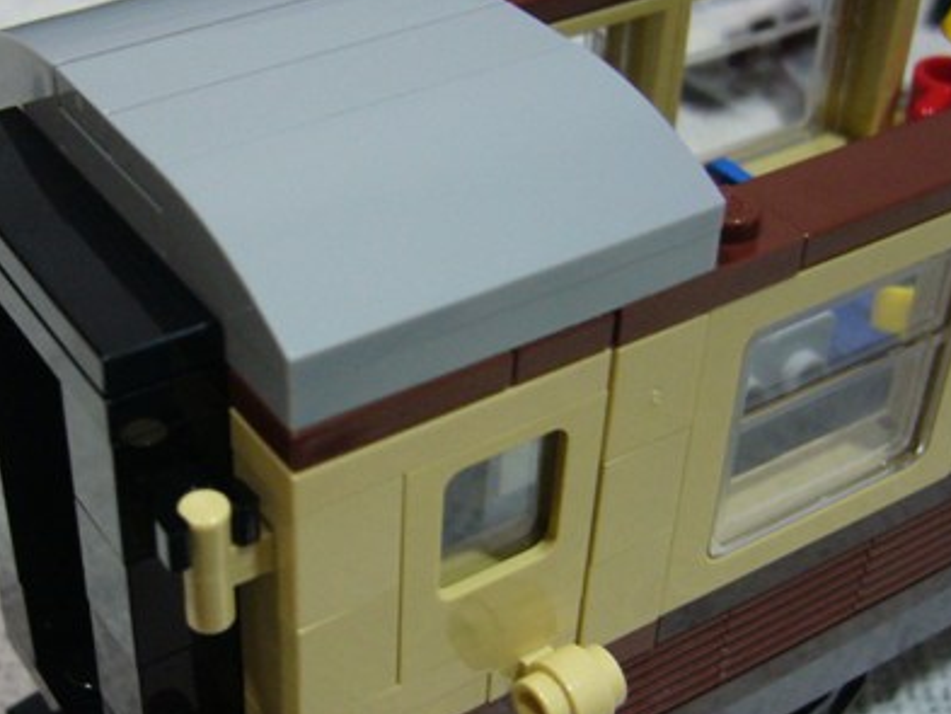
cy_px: 339
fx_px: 1566
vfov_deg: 25.7
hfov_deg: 33.4
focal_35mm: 57
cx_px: 305
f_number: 2.8
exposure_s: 1/8
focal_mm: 5.8
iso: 200
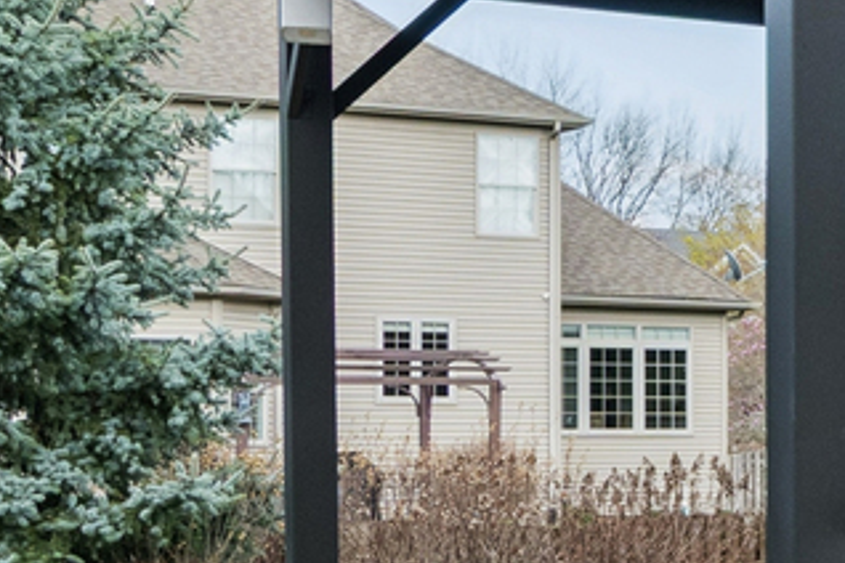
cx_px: 1430
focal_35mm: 107
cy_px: 470
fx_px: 2511
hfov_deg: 16.5
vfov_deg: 12.7
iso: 320
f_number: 8
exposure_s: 1/200
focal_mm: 14
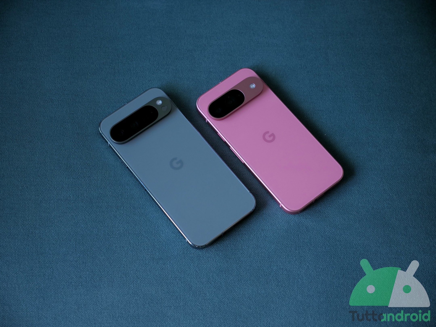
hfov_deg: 27.8
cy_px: 164
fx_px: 882
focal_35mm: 70
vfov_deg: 21.0
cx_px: 218
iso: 800
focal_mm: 35
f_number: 2.8
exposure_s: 1/100
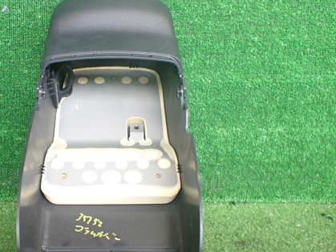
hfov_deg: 43.1
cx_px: 106
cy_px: 151
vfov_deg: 33.5
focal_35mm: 43
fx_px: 417
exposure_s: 1/125
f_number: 2.3
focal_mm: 5.4
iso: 400
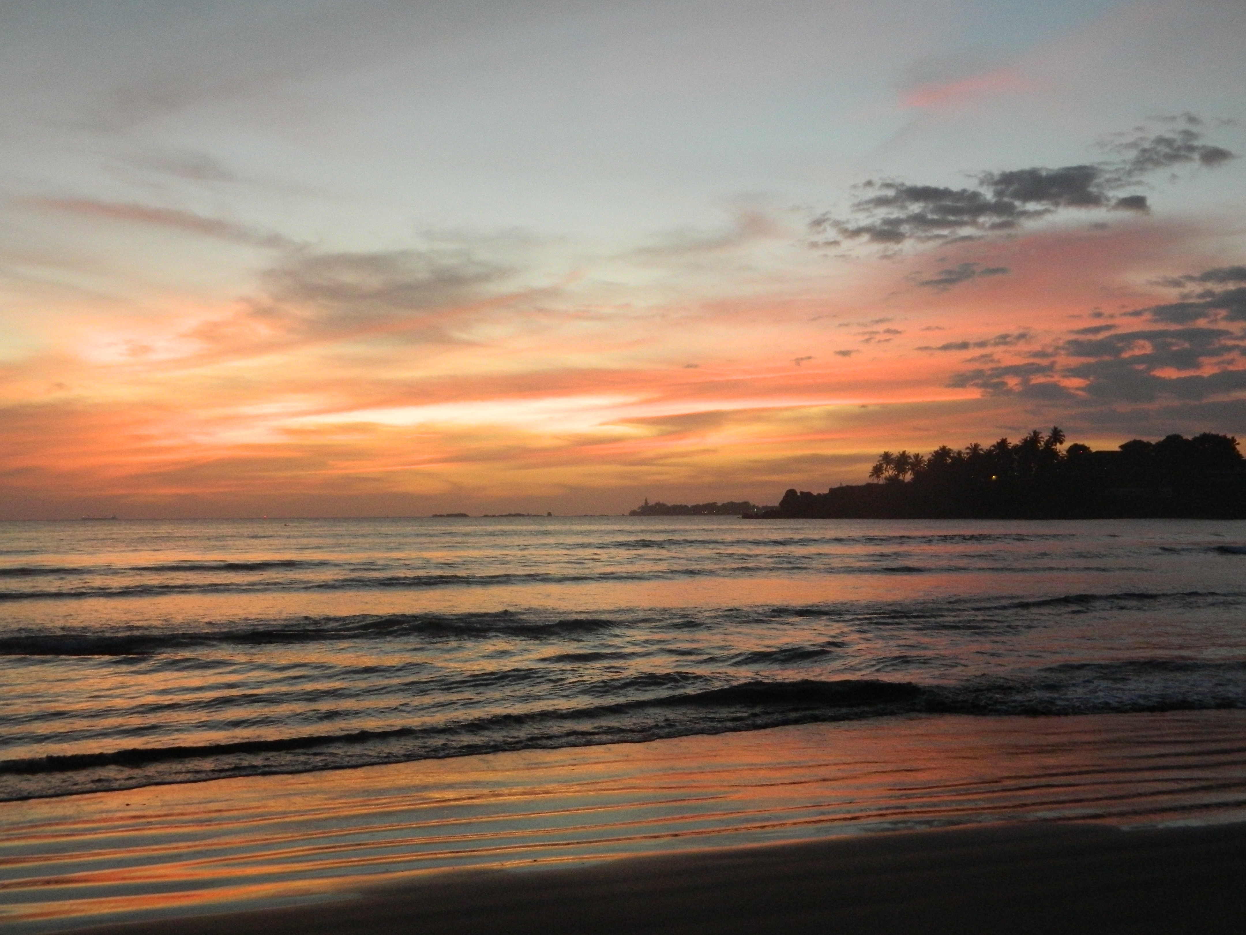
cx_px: 623
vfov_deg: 35.1
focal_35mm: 41
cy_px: 468
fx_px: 1476
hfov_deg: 45.8
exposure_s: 1/40
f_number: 3.5
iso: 400
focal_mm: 7.3
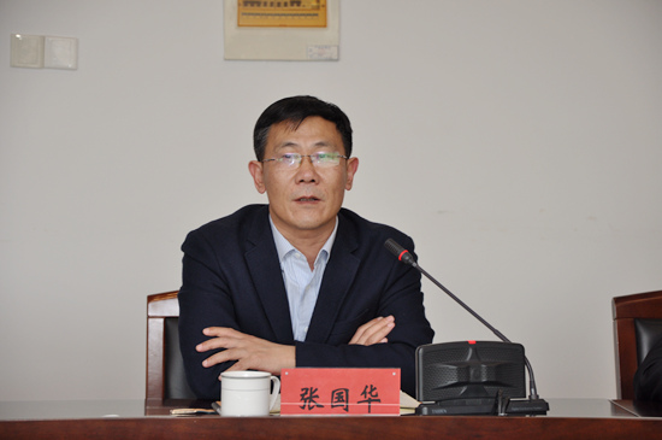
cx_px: 331
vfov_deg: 10.1
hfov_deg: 15.2
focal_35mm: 135
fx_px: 2479
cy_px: 220
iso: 400
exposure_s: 1/100
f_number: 5.6
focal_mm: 90
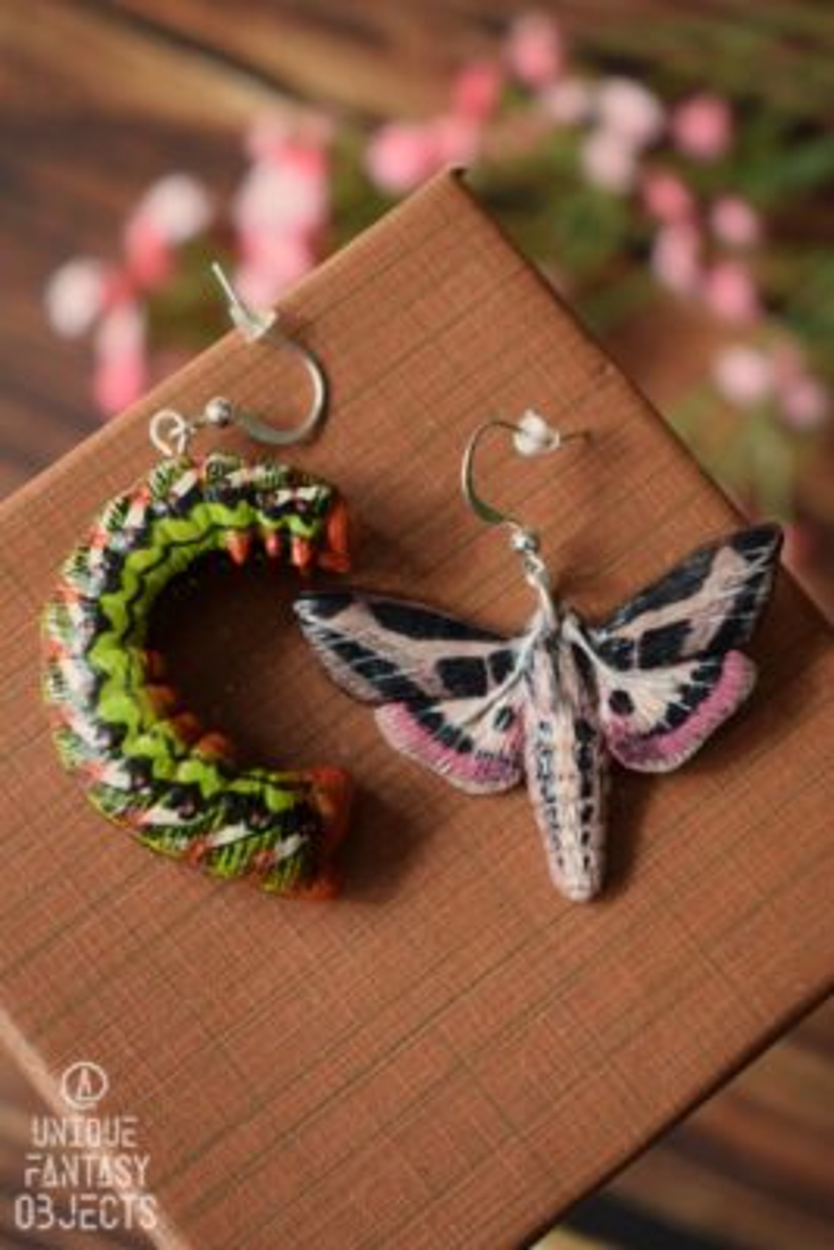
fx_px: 2500
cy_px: 625
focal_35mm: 72
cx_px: 417
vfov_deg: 28.1
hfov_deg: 18.9
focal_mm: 48
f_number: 5.3
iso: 400
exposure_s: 1/80
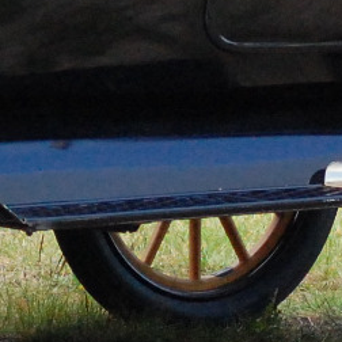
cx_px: -60
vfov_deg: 2.3
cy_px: -80
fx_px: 8439
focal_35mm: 755
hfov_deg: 2.3
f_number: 6.3
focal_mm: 92
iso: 1600
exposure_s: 1/640
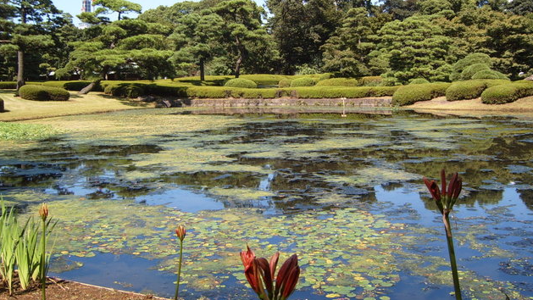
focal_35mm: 41
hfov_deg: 49.4
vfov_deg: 28.8
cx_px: 269
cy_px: 100
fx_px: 580
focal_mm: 6.2
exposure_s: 1/125
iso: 63
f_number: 6
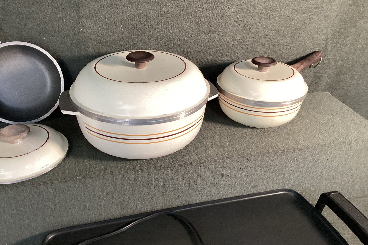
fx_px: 337
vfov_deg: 40.0
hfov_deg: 57.2
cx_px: 180
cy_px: 115
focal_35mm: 33
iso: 200
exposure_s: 1/60
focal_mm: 3.3
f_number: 2.4
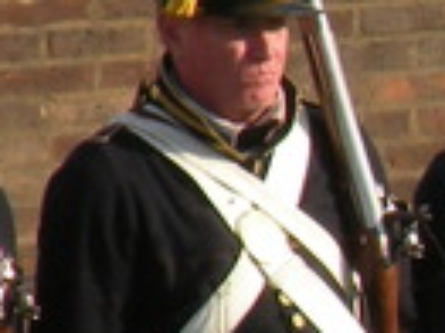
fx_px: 18405
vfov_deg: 1.0
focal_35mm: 1433
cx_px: 1138
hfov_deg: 1.4
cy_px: 404
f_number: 6.3
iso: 64
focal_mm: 33.3
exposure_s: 1/230
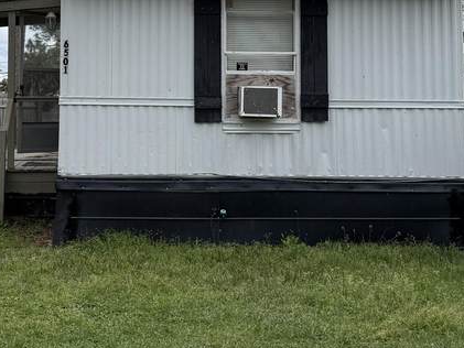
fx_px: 979
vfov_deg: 19.7
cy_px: 17
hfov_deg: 26.6
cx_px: 166
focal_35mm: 73
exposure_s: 1/3425
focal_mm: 6.76
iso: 80
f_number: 1.78
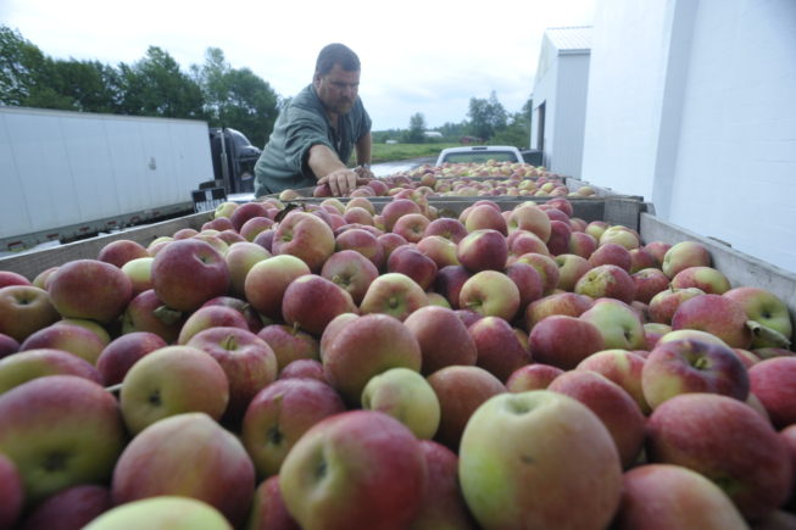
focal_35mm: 20
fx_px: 442
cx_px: 398
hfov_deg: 84.0
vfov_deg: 61.9
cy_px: 265
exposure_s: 1/200
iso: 400
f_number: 7.1
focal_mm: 20
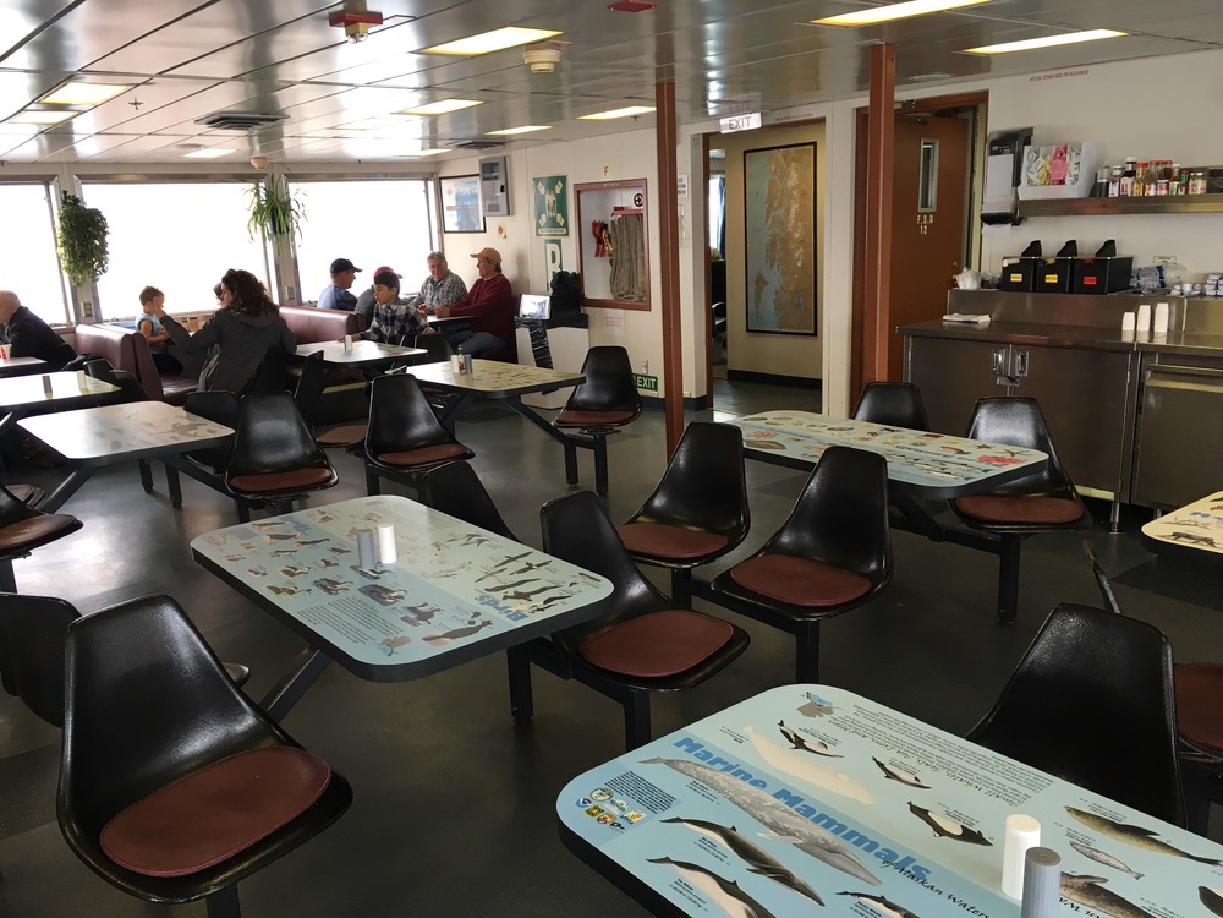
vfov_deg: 48.2
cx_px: 612
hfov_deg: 61.7
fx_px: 1025
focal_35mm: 29
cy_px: 459
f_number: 2.2
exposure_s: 1/30
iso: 25
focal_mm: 4.15
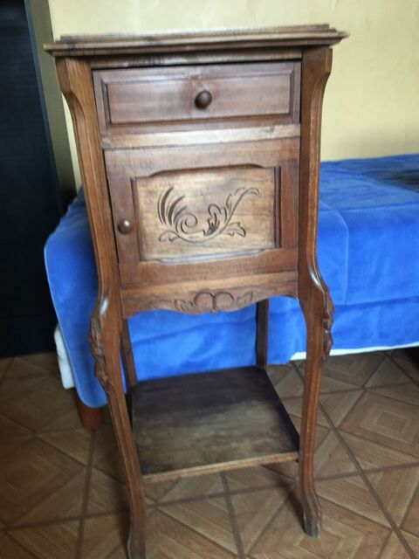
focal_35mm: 29
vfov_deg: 61.7
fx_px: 468
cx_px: 210
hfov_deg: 48.2
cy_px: 280
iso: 125
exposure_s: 1/33
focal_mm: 4.15
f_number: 2.2
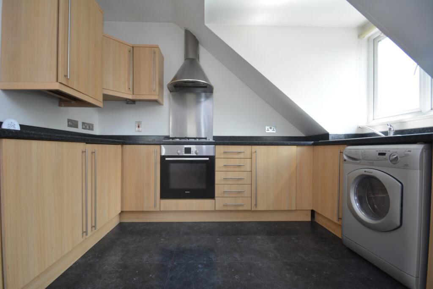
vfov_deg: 77.3
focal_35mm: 15
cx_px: 216
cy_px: 144
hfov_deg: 100.4
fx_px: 180
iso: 200
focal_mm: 10
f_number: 4.5
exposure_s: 1/80
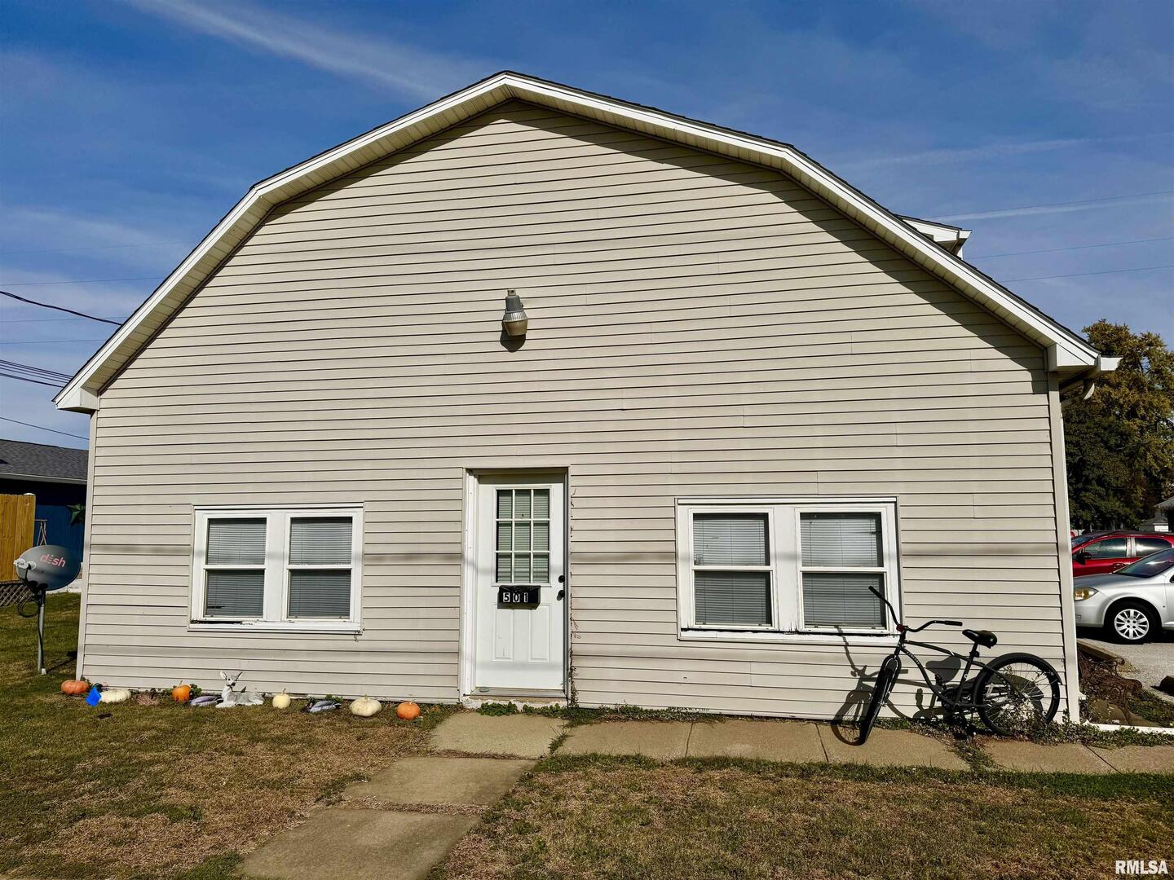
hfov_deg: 71.6
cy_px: 440
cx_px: 587
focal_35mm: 24
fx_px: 814
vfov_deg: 56.8
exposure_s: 1/12346
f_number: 1.78
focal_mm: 6.76
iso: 64
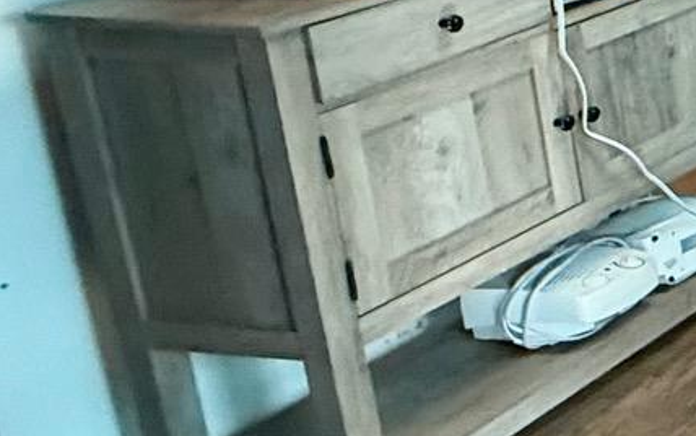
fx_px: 1347
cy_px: -98
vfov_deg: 17.5
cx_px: 1636
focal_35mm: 71
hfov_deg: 15.6
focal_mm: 2.22
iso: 640
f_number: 2.2
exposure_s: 1/60
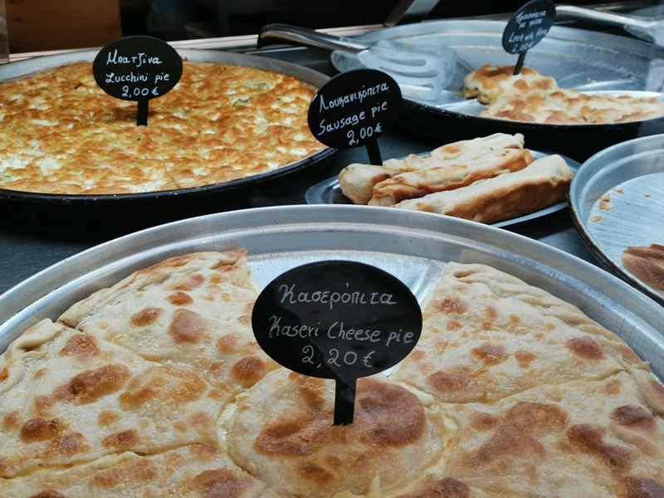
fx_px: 767
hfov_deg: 46.8
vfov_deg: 36.0
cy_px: 249
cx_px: 332
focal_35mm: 40
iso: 100
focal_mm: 4.75
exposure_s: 1/100
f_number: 1.8
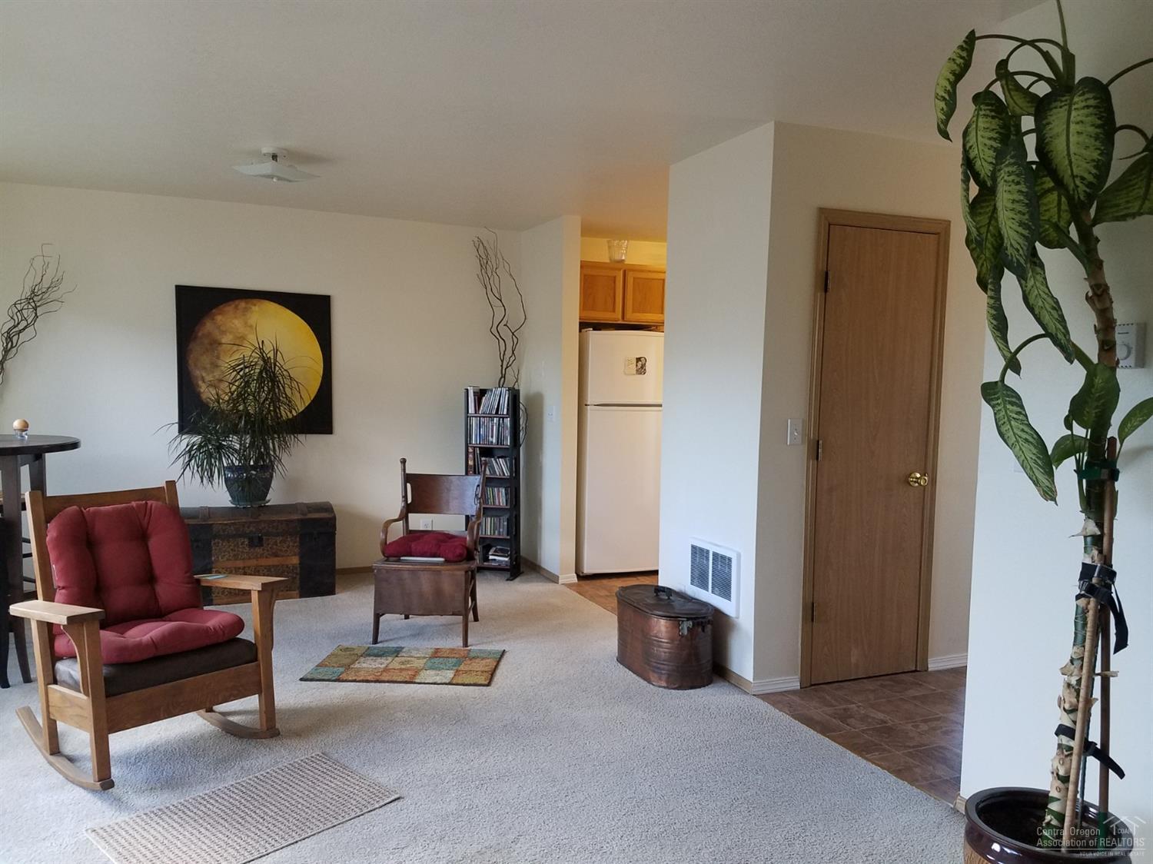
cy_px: 432
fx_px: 866
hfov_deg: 67.3
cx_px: 576
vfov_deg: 53.0
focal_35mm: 26
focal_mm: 4.2
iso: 125
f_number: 1.7
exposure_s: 1/60
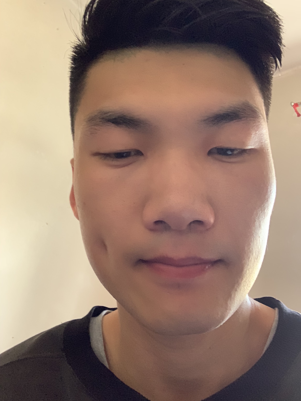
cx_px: 150
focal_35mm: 32
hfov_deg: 44.2
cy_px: 200
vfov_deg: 56.8
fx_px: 371
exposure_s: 1/30
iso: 400
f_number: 2.2
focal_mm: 2.87
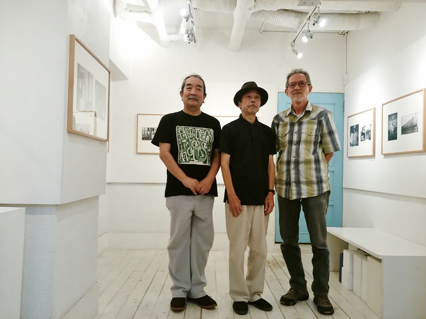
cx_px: 213
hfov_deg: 67.3
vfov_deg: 53.1
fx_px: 320
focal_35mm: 26
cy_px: 160
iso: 89
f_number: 2
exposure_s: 1/33.3
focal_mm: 4.8
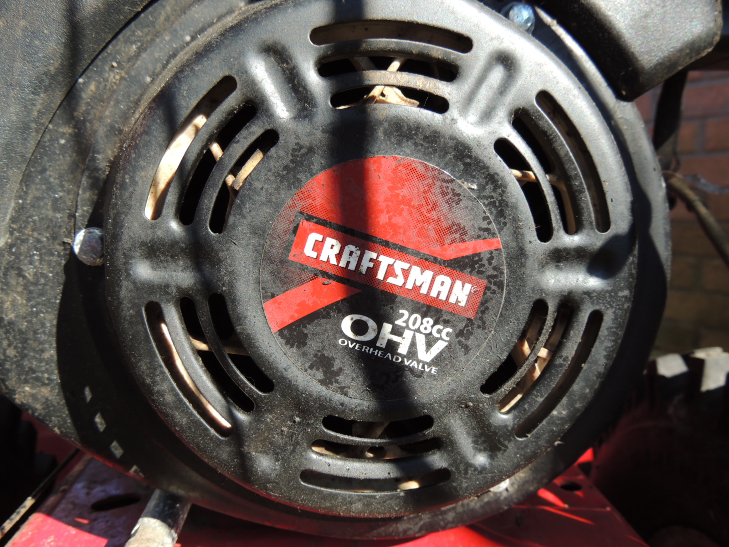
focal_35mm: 30
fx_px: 632
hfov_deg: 60.0
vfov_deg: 46.8
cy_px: 274
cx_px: 364
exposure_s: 1/320
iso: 100
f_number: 3.1
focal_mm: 5.3
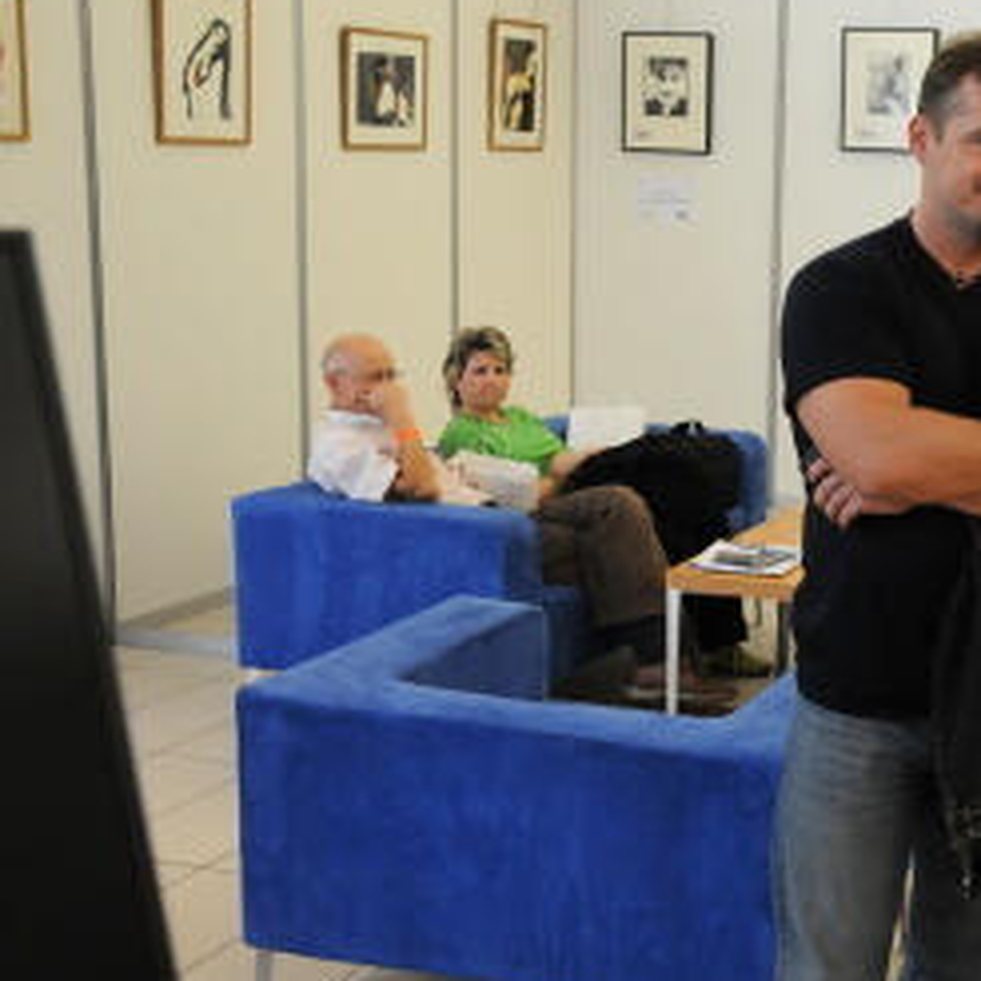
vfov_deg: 30.0
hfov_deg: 28.3
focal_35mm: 57
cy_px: 479
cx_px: 965
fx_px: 1828
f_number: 5
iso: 800
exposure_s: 1/30
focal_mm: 22
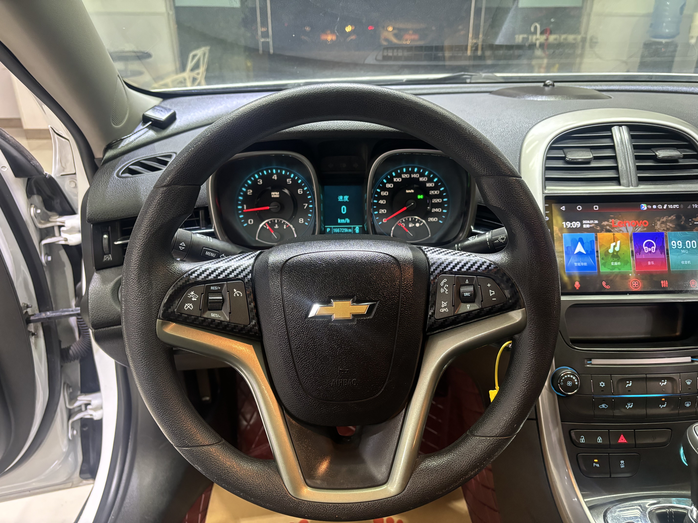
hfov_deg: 67.3
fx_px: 524
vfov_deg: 53.1
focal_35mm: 26
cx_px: 349
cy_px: 262
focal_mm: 5.96
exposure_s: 1/50
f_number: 1.6
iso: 320
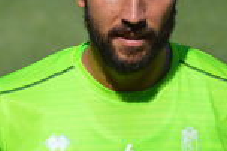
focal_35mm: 1181
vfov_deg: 1.2
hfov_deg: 1.7
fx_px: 7439
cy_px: 75
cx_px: 106
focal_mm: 300
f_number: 5.6
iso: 320
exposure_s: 1/2000
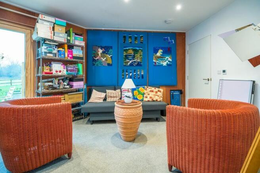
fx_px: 116
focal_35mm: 16
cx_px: 130
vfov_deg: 73.7
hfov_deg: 96.8
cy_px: 86
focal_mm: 10.8
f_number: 7.1
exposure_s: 1/3
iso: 160
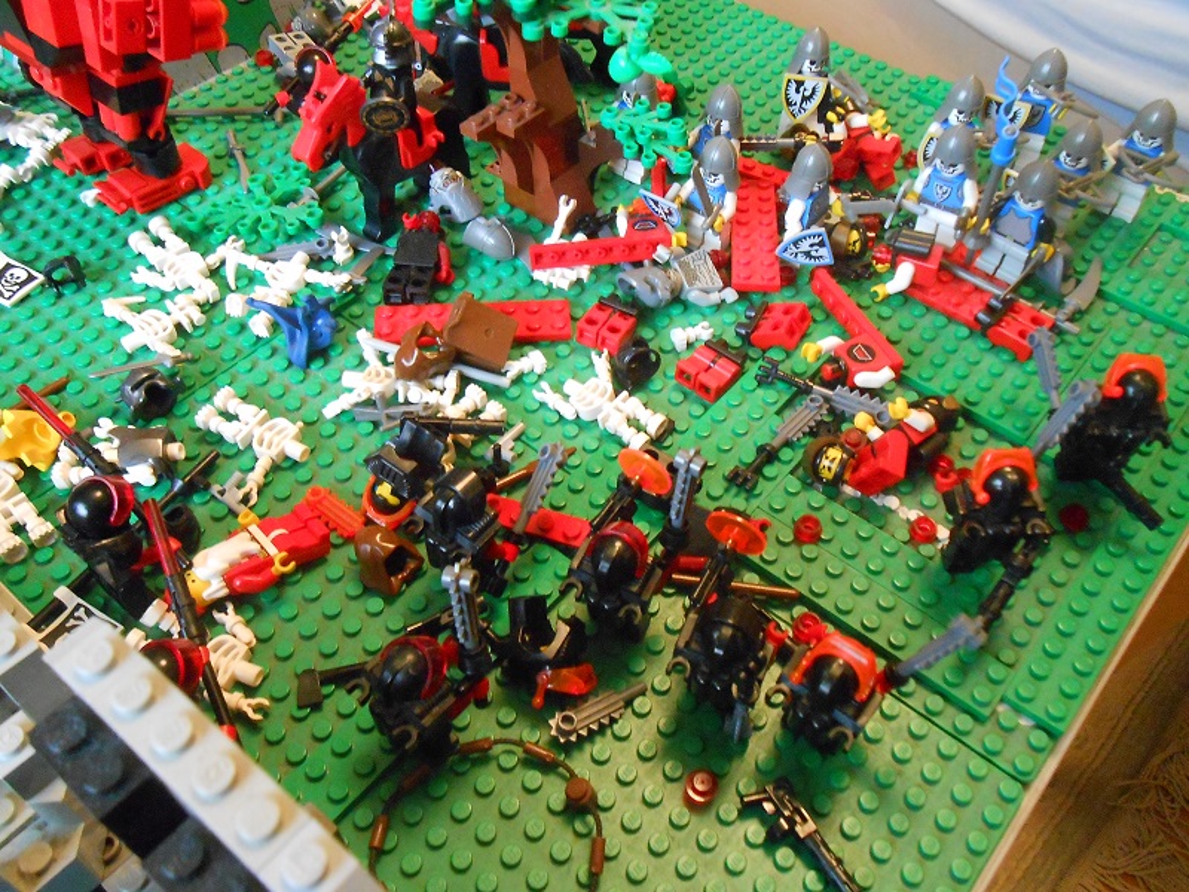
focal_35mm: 30
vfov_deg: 46.8
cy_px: 446
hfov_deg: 60.0
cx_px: 594
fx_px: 1030
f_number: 3.8
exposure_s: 1/5
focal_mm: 5.3
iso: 800
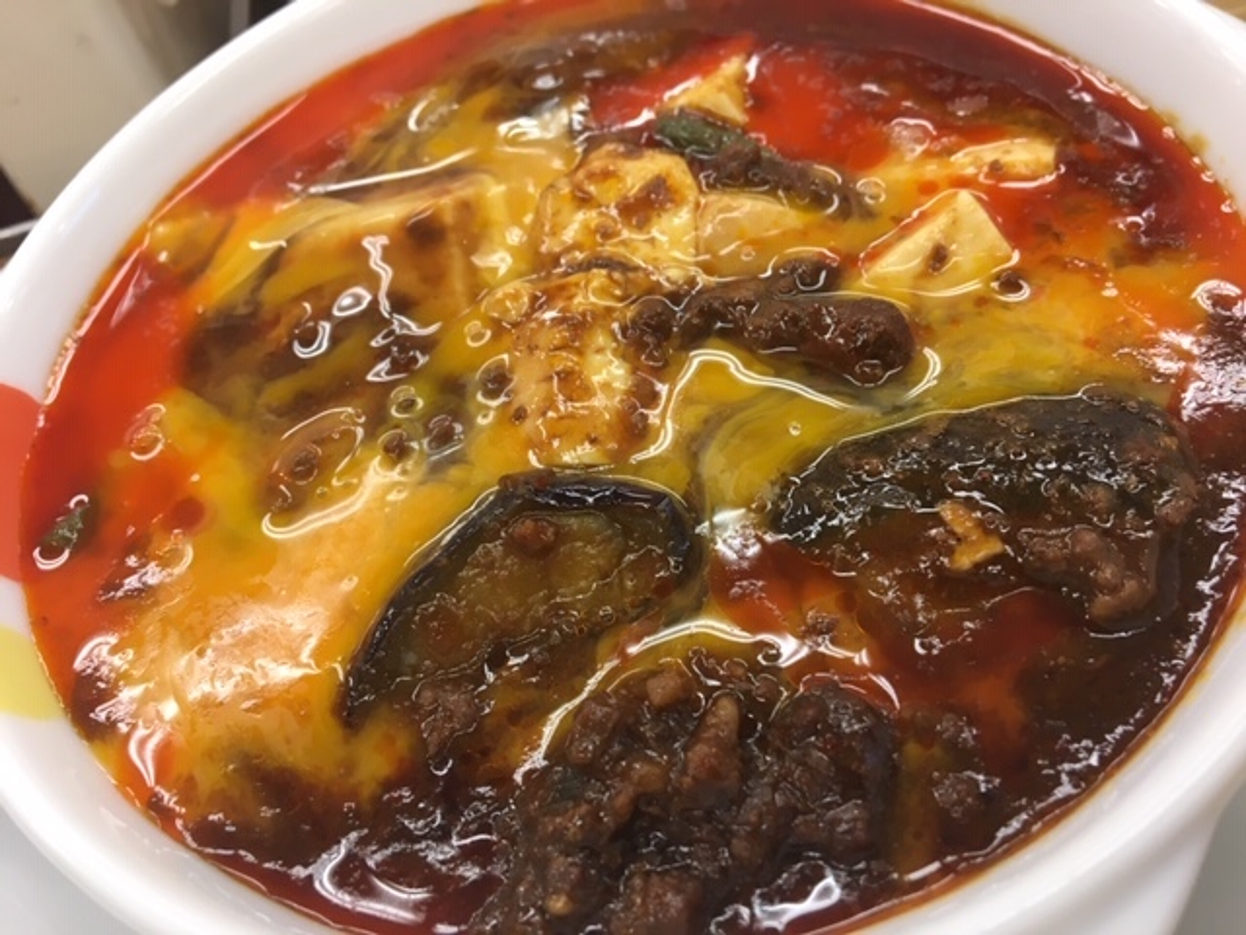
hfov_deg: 61.7
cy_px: 468
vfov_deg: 48.2
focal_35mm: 29
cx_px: 623
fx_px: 1044
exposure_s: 1/30
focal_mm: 4.15
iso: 50
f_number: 2.2
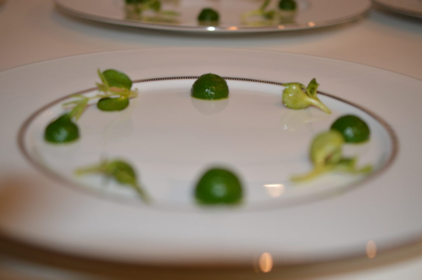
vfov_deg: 22.6
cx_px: 211
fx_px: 703
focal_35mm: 60
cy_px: 140
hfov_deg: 33.4
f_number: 3
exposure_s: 1/60
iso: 500
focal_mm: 40
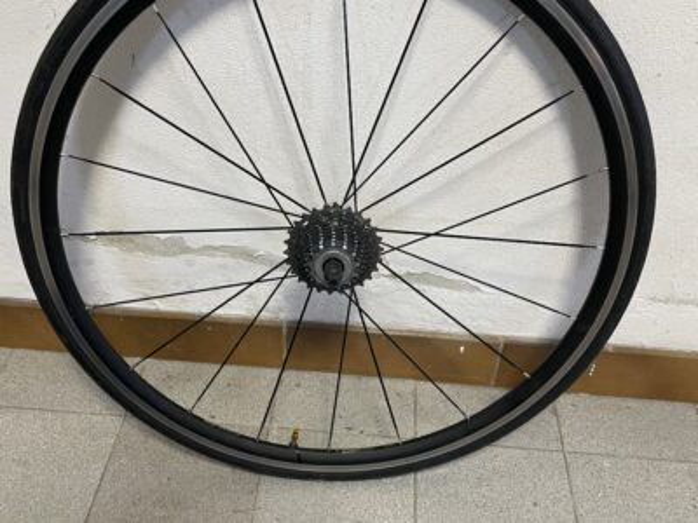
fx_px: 524
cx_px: 349
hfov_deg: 67.3
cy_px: 262
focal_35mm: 26
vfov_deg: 53.1
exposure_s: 1/50
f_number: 1.6
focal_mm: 4.2
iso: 200
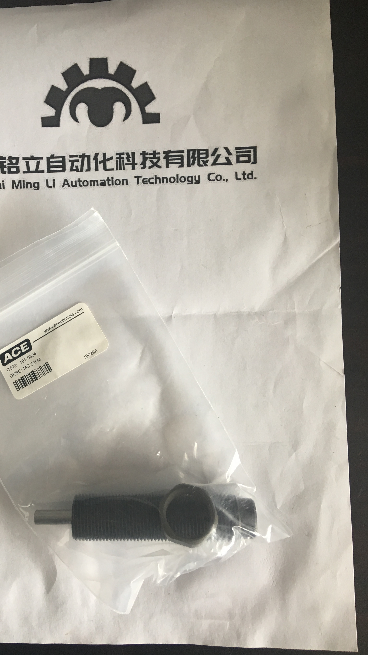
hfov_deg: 36.3
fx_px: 555
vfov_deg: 61.0
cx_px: 121
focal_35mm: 32
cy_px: 324
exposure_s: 1/17
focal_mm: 4.15
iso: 32
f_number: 2.2
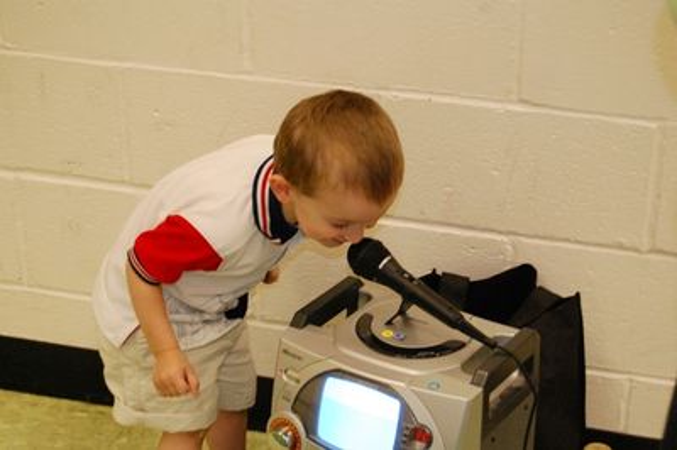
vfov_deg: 16.5
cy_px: 225
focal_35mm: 82
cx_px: 338
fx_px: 1550
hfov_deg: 24.6
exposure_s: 1/25
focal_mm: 55
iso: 1600
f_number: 5.6
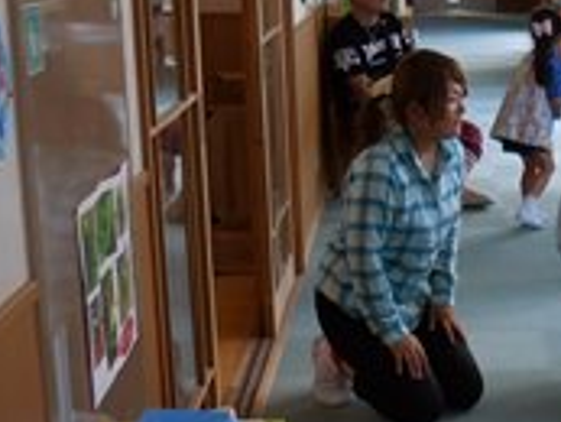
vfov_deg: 14.2
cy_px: 347
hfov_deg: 17.7
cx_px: 734
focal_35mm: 104
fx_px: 1687
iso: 125
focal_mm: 7
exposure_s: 1/60
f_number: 3.9
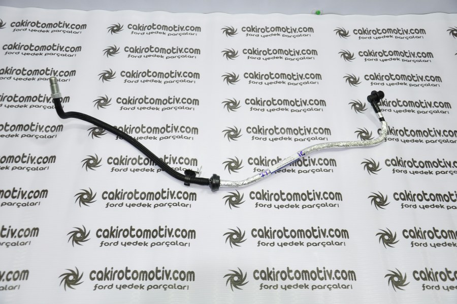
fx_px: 495
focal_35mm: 39
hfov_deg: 49.6
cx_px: 228
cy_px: 152
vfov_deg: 34.1
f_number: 4.5
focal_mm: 26
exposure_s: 1/40
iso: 200
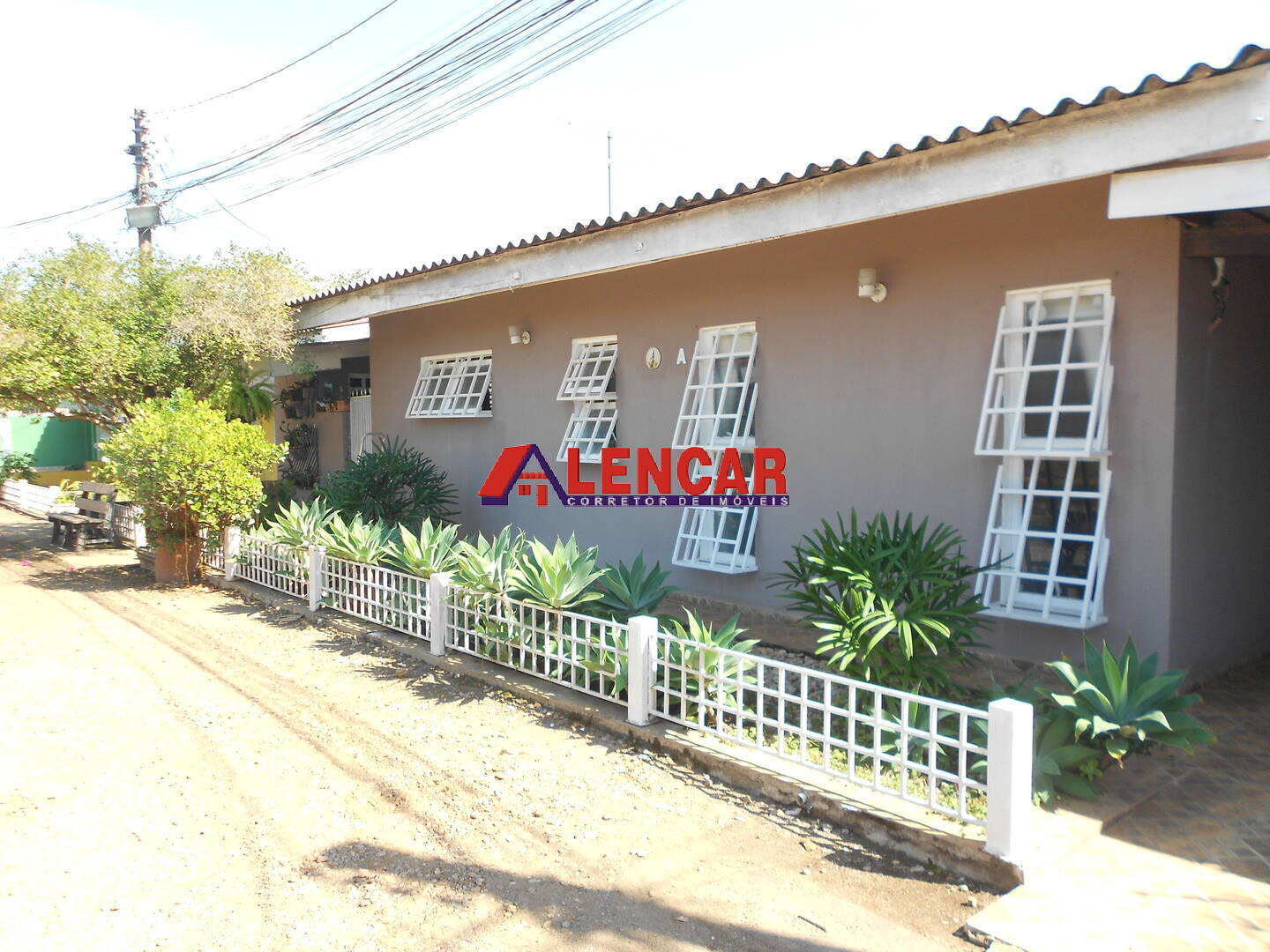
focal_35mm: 26
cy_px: 476
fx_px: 954
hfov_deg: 67.3
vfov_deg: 53.1
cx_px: 635
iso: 80
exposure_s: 1/200
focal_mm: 4.6
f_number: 3.2
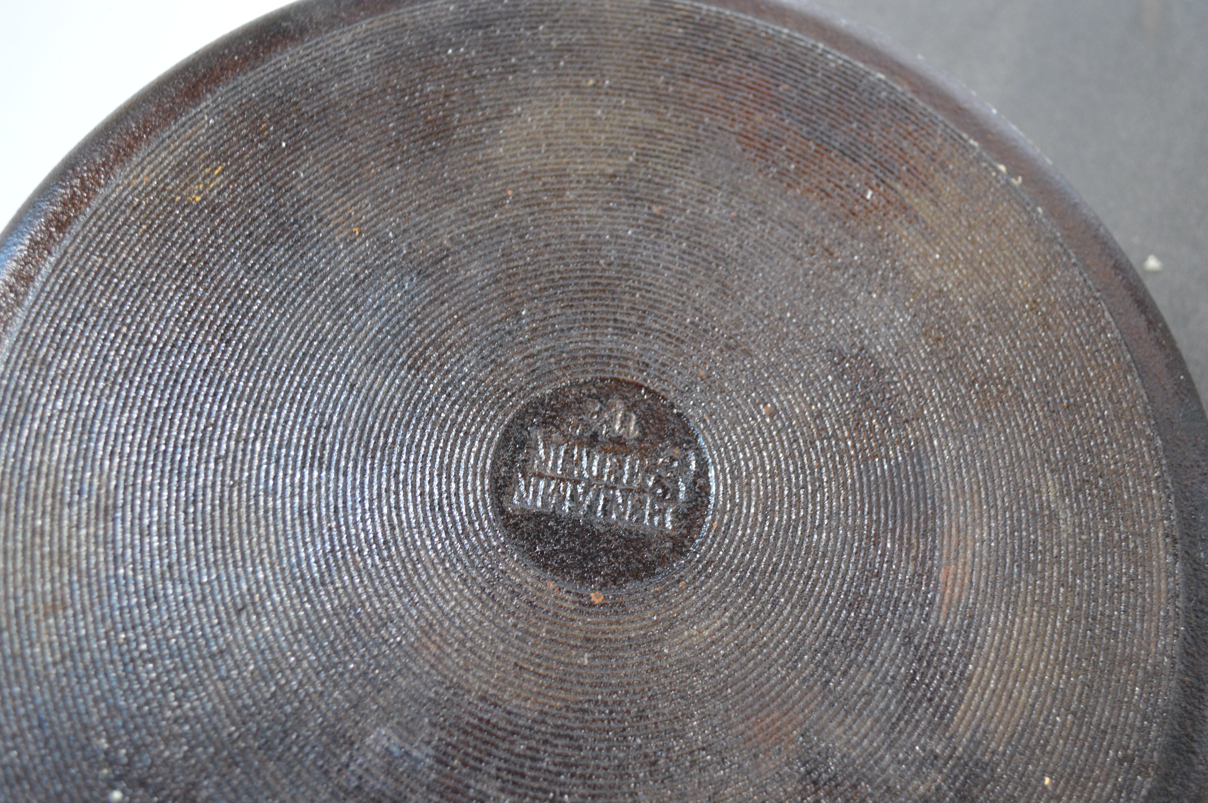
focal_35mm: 36
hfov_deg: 53.2
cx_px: 604
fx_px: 1207
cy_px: 402
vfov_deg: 36.8
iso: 1000
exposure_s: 1/60
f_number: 4
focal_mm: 24
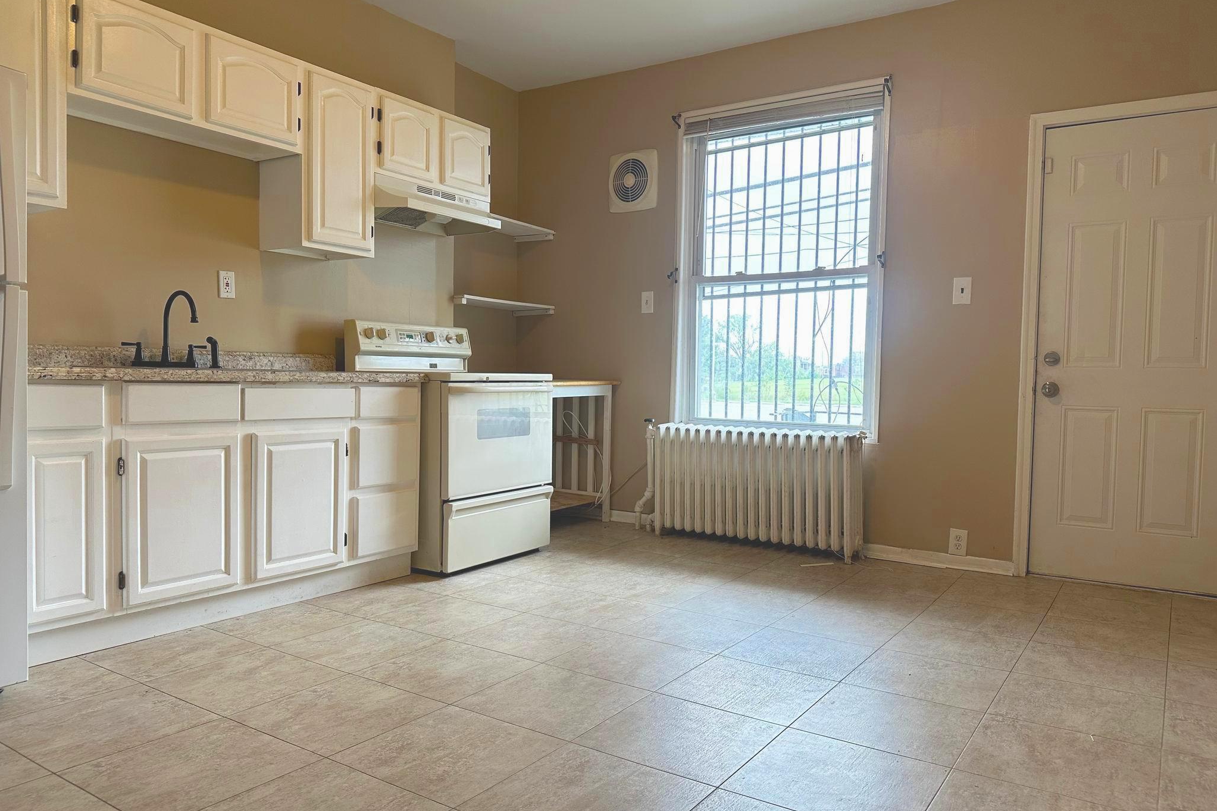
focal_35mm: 25
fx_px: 845
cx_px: 608
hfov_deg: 71.5
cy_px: 423
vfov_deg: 51.3
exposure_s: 1/120
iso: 160
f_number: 1.78
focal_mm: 6.86
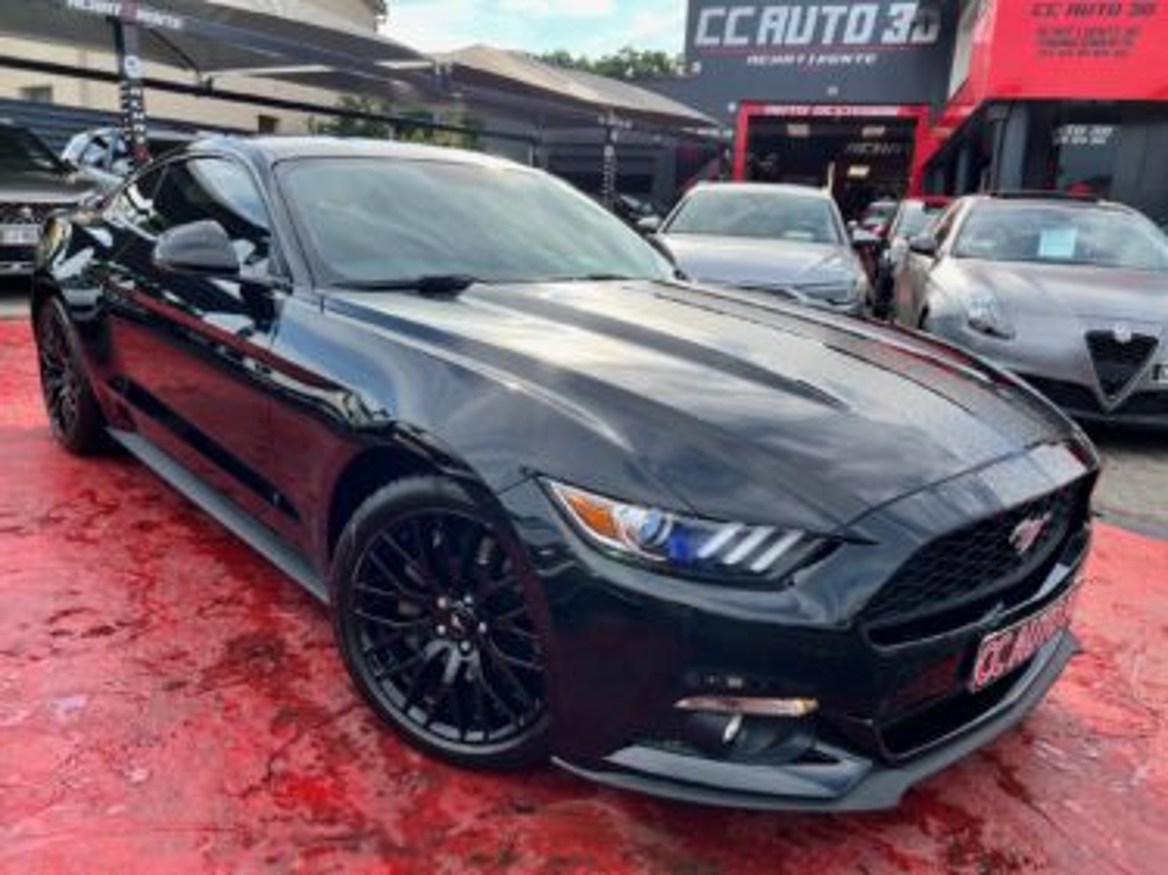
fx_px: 877
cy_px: 438
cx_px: 584
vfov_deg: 53.0
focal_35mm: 26
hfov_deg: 67.3
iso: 50
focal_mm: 5.7
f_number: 1.5
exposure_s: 1/1238
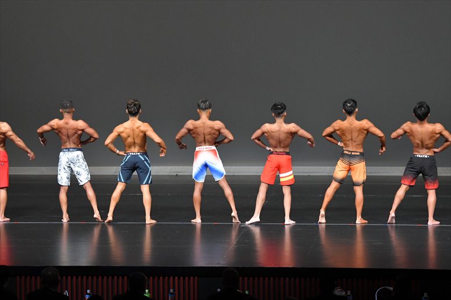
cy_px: 150
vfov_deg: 8.2
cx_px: 226
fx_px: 2104
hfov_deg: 12.2
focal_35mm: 168
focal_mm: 112
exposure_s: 1/400
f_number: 5.6
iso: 4000
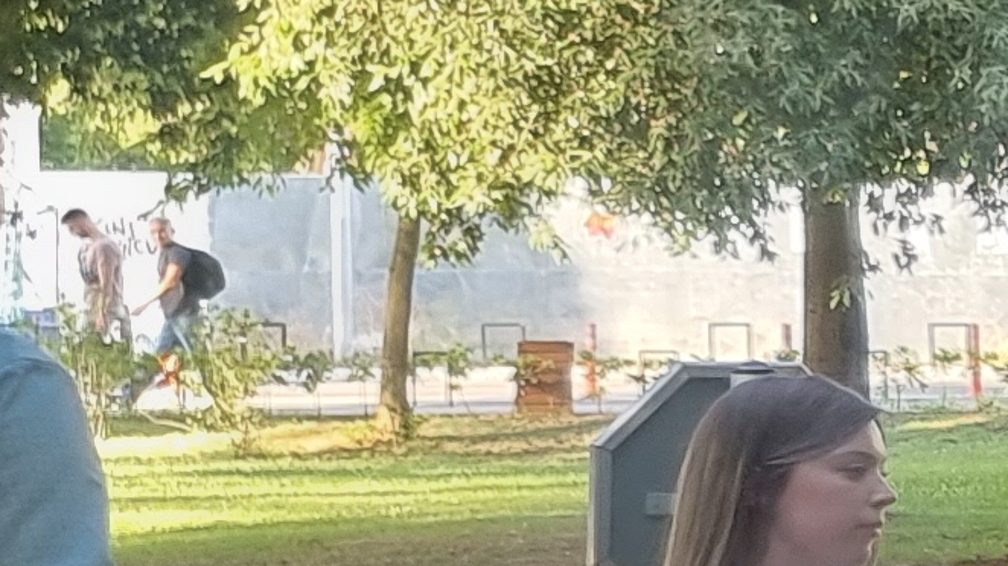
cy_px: 379
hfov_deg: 10.1
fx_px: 4222
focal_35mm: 158
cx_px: 3016
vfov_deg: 7.7
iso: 64
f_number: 1.8
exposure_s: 1/100
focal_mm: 6.7
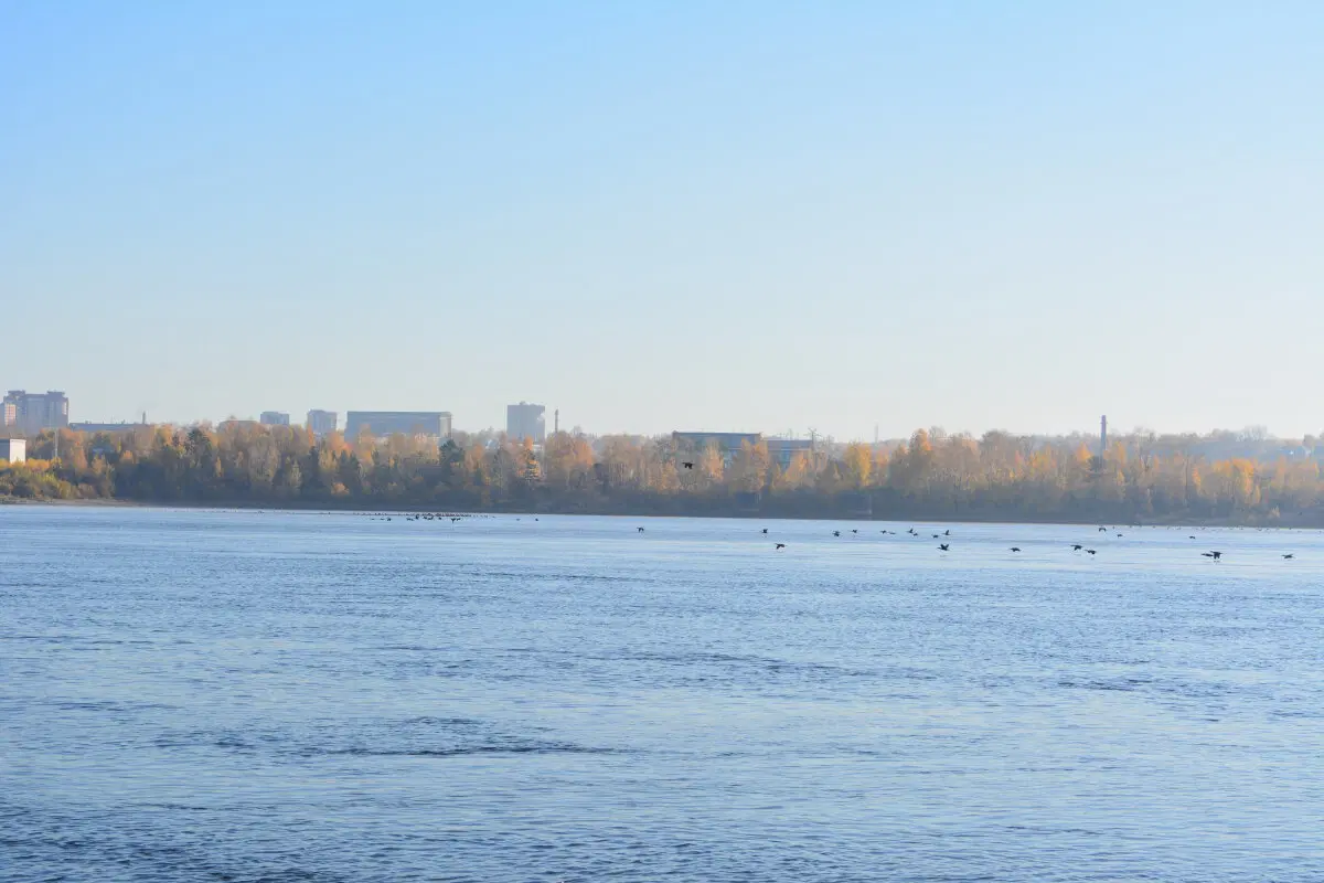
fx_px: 3034
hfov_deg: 24.6
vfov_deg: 16.6
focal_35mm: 82
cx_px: 662
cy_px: 442
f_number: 11
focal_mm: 55
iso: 200
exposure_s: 1/400
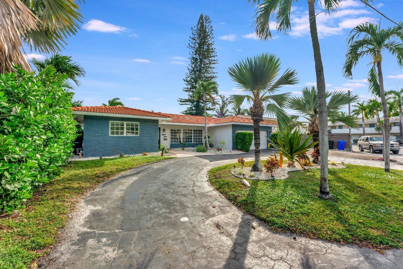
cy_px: 134
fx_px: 171
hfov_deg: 99.3
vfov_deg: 76.2
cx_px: 202
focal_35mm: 15
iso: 400
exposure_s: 1/800
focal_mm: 15.3
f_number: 9
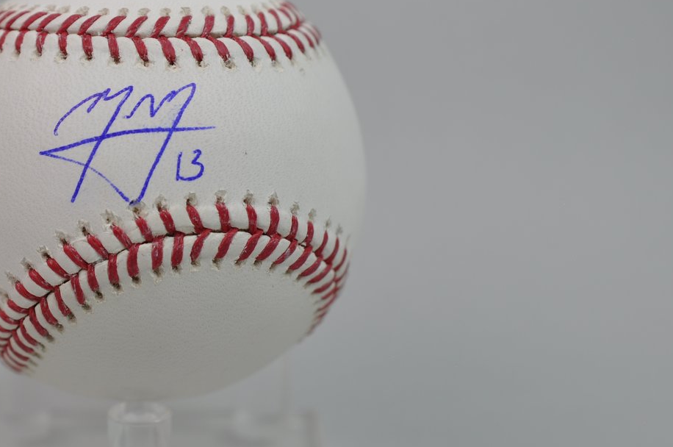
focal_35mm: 112
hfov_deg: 18.1
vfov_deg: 12.2
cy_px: 243
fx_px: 2091
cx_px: 135
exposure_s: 1/80
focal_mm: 40
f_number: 4.5
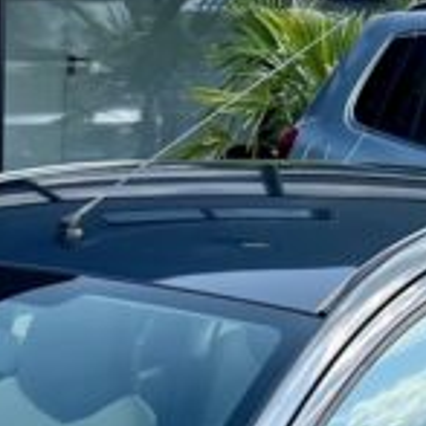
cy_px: 843
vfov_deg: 12.4
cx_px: -9
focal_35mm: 125
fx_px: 1740
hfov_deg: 13.7
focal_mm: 5.7
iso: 50
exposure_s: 1/1171
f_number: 1.5
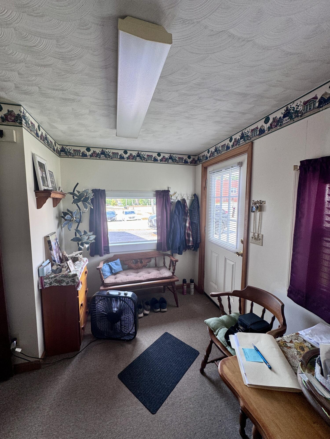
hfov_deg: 85.7
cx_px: 165
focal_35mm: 14
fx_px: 178
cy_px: 220
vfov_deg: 102.1
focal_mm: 2.22
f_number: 2.2
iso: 100
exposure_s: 1/99
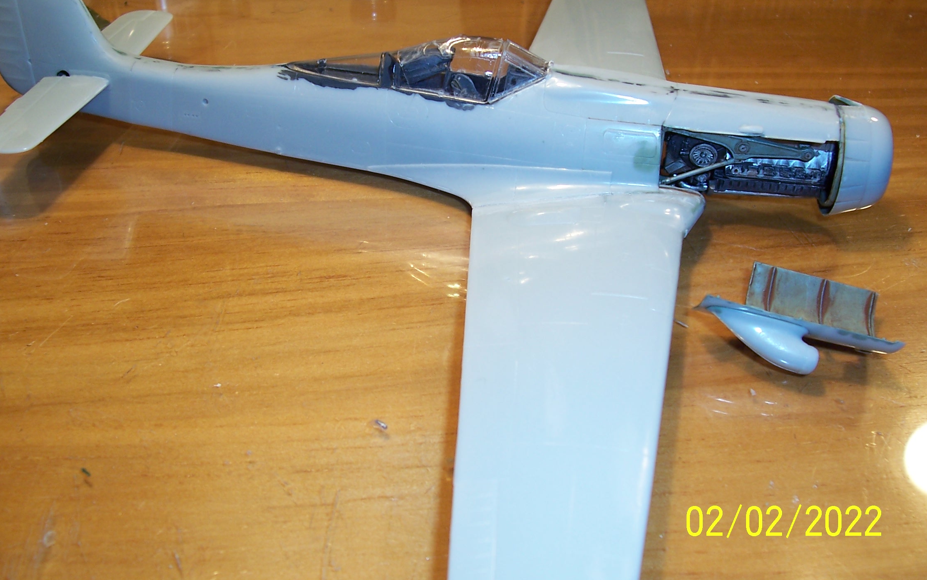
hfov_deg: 52.7
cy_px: 253
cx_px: 460
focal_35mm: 37
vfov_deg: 34.4
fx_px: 935
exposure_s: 1/90
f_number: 2.7
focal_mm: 5.6
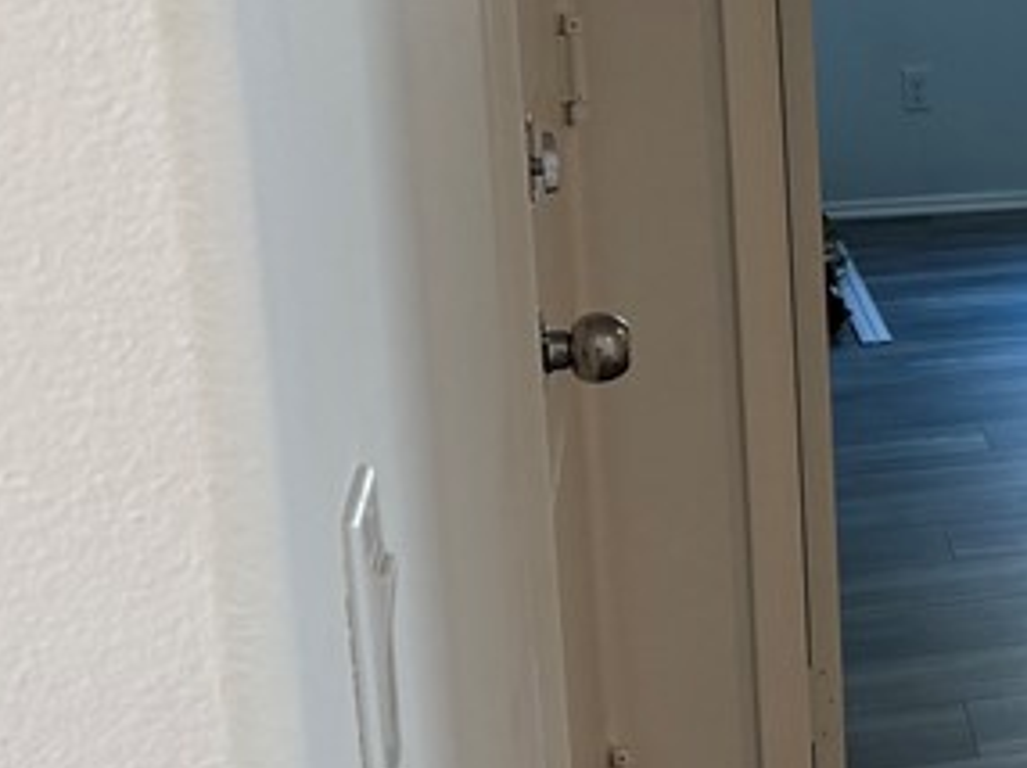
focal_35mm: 86
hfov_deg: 20.0
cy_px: 158
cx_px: 1501
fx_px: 2549
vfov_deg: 17.0
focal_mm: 6.76
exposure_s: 1/240
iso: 200
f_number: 1.78
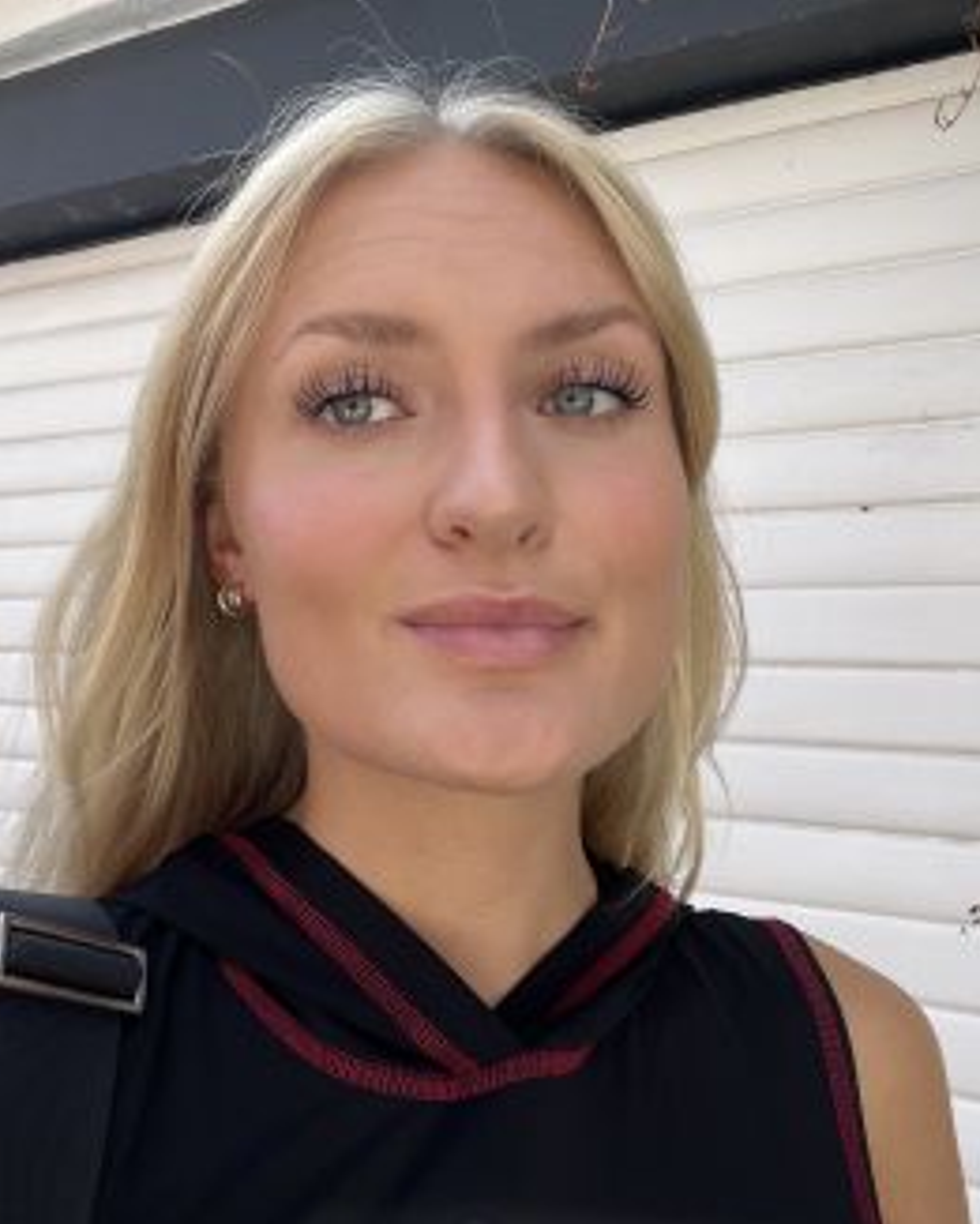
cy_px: 629
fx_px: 1123
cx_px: 421
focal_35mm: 31
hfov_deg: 47.0
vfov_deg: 57.2
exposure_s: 1/256
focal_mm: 2.71
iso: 32
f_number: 2.2
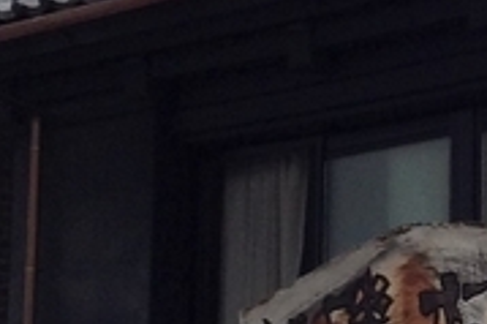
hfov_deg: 10.1
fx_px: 2649
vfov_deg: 6.9
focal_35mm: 196
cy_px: 411
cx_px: 807
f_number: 2.4
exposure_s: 1/557
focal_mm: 3.3
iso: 25
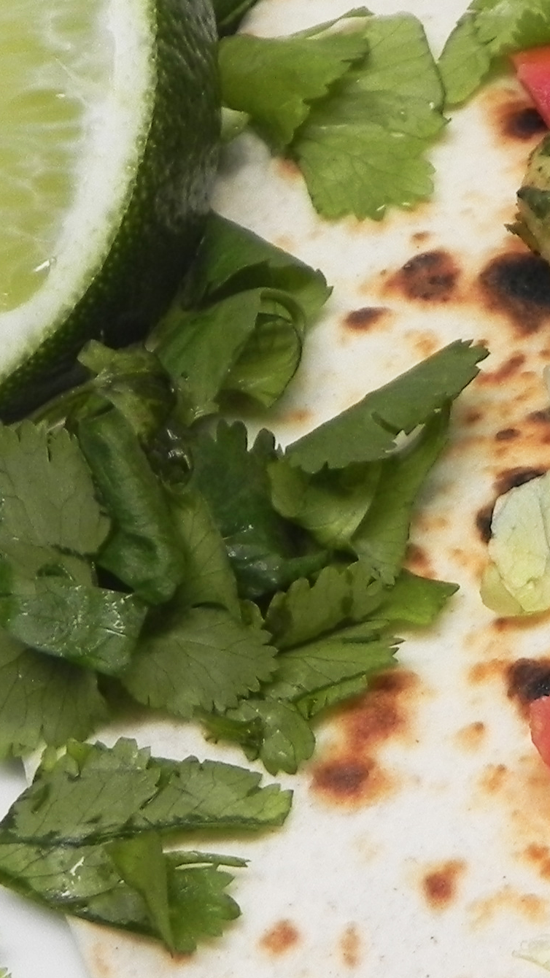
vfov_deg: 24.7
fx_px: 2229
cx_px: 879
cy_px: 566
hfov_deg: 13.1
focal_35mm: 86
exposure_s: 1/65.3
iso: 160
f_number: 2.8
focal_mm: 5.2
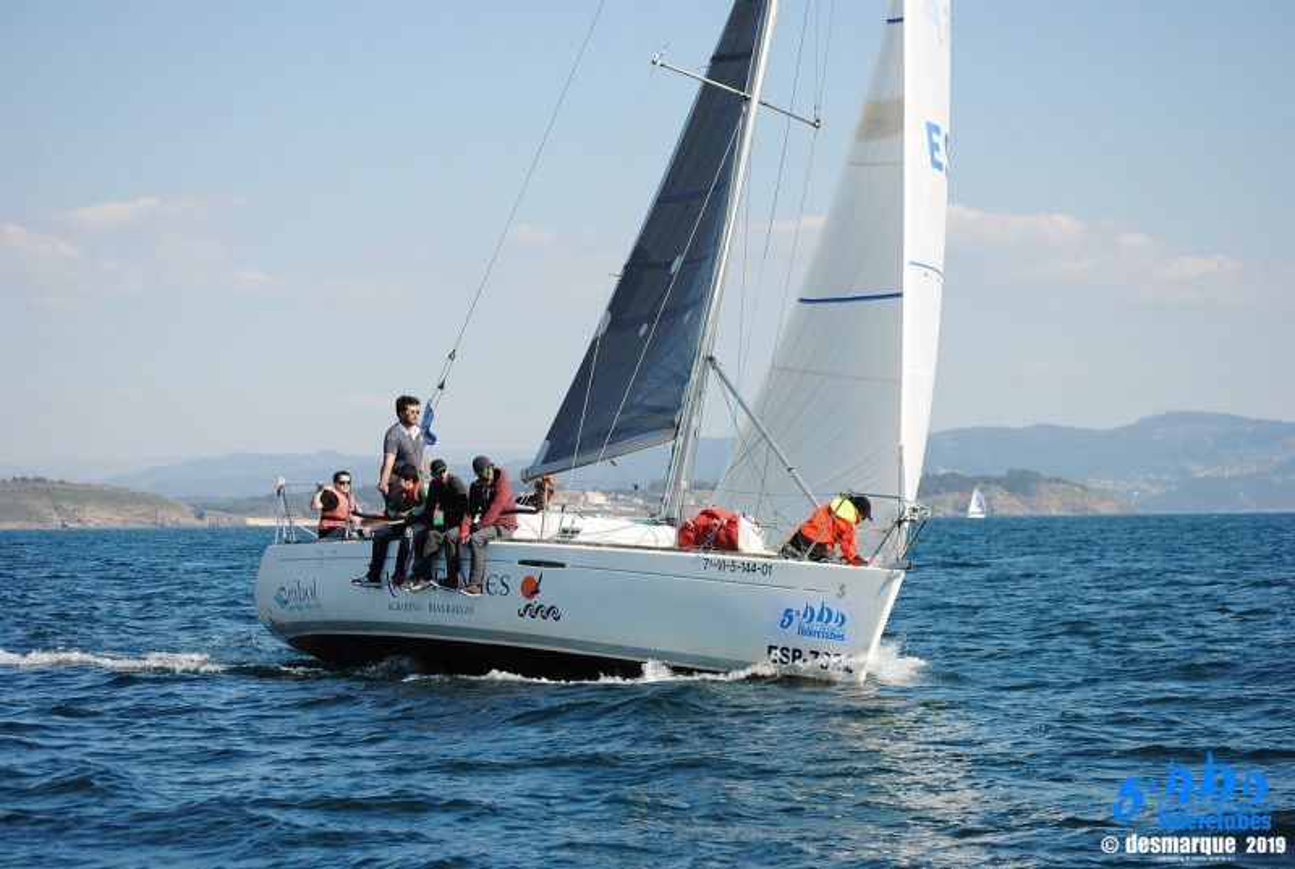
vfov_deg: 13.5
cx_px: 648
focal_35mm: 102
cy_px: 434
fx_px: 3677
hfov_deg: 20.0
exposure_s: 1/500
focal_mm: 68
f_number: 5.6
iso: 110
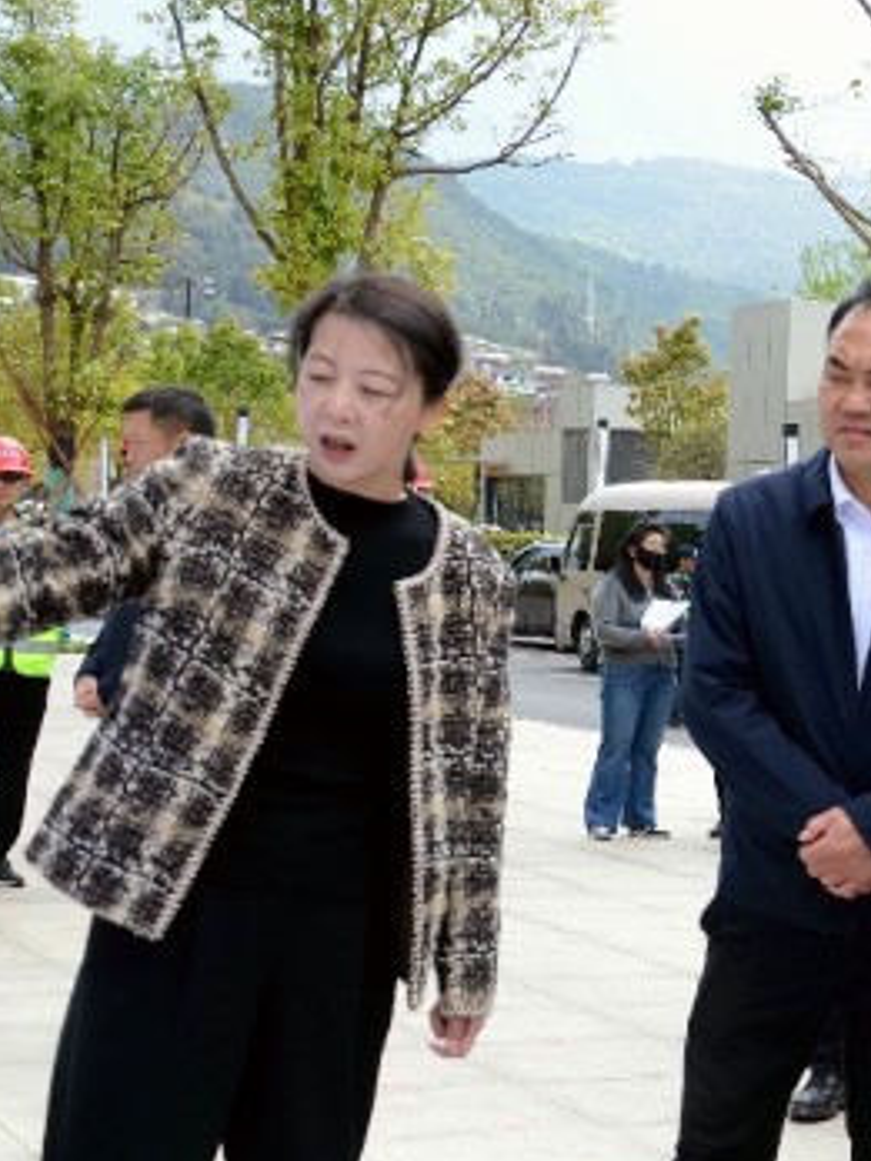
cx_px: 1465
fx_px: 2751
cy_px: 751
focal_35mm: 82
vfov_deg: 23.8
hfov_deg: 15.9
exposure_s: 1/400
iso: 180
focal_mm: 22
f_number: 5
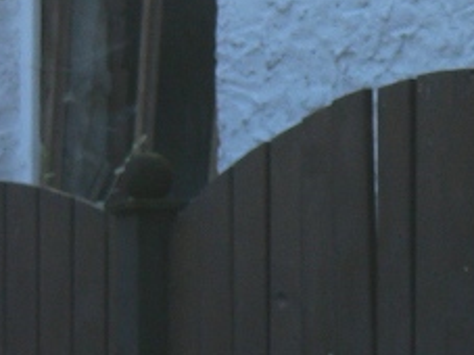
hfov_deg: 3.2
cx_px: 668
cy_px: 497
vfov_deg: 2.4
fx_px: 8458
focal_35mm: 618
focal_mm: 29.1
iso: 80
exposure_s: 1/160
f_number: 4
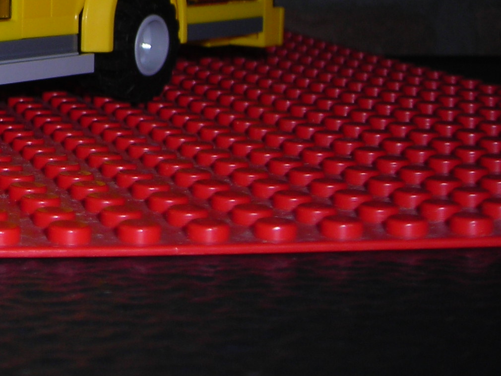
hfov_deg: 17.2
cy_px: -114
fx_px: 1534
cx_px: -183
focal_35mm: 106
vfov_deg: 13.5
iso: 50
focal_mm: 6.3
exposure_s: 1/60.1
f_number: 6.4
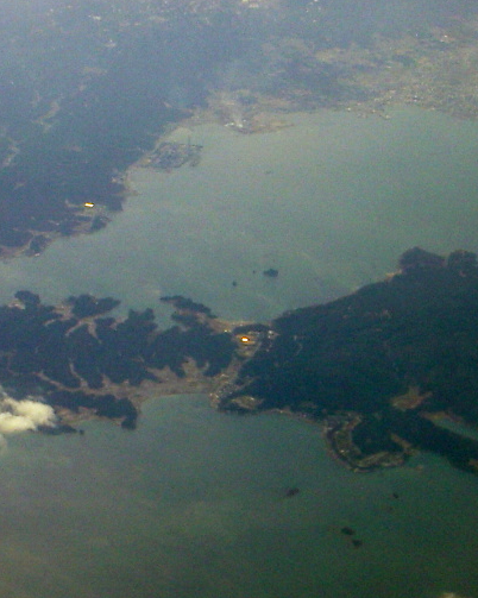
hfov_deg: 10.2
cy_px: 335
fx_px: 2672
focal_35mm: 151
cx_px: 185
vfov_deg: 12.8
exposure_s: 1/250
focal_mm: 11.5
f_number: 6.9
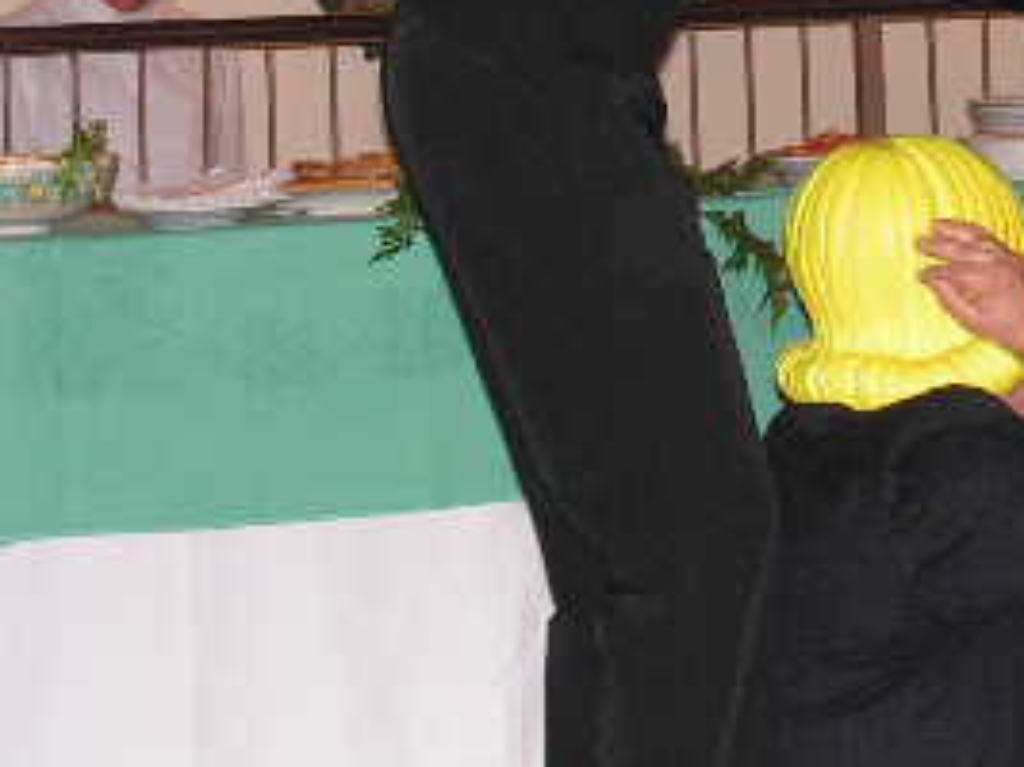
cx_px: 1135
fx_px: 3903
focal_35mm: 132
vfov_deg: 11.0
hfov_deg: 14.6
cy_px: -142
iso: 200
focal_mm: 9.2
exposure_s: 1/60
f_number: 3.2
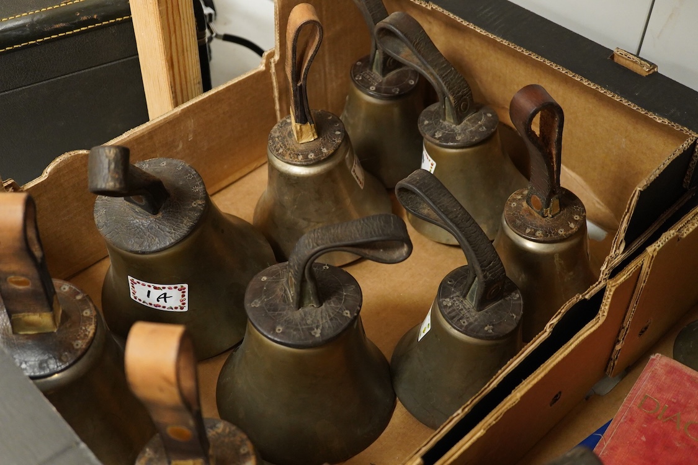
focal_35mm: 45
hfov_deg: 43.6
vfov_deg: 29.9
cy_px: 232
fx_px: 872
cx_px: 349
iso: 2500
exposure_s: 1/60
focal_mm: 30
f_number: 3.5
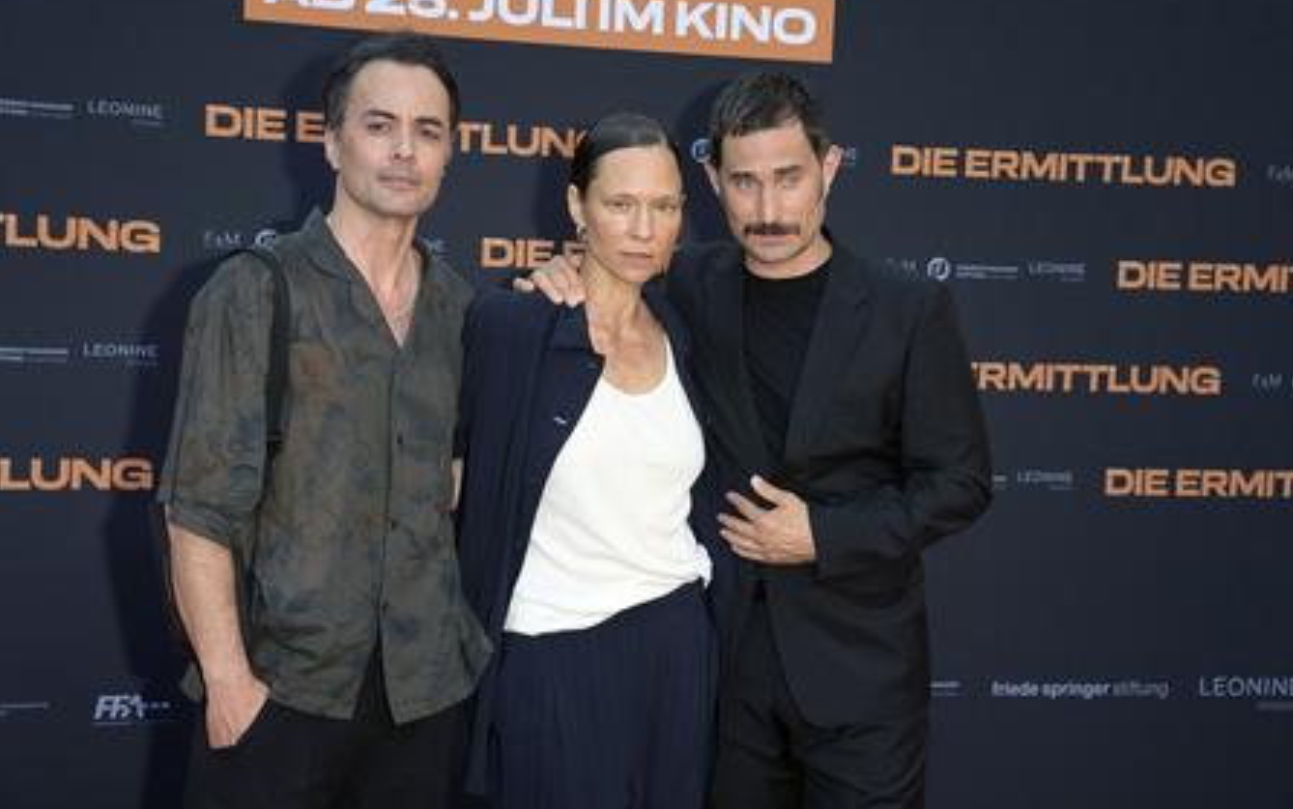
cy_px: 391
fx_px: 2362
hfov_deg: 30.6
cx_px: 651
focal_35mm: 67
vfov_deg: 19.4
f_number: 8
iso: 640
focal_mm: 65
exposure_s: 1/160
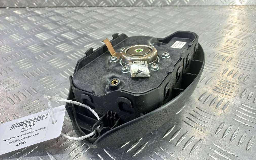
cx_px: 129
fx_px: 188
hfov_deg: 68.4
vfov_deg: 46.0
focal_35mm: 27
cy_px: 84
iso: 125
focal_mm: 4.6
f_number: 1.8
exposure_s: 1/50
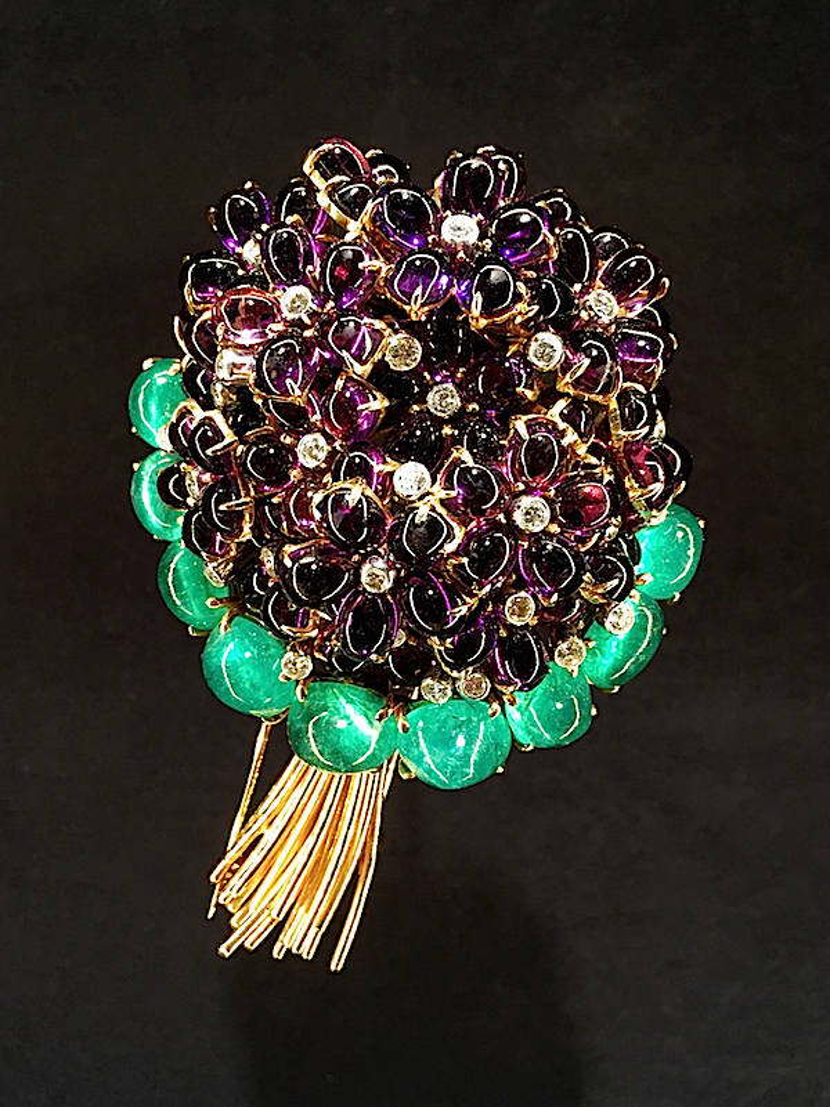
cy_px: 554
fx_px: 928
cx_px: 415
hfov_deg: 48.2
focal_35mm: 29
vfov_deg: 61.7
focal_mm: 4.15
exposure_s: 1/30
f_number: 2.2
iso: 125
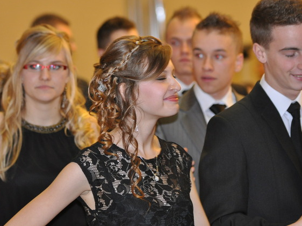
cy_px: 116
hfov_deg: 10.9
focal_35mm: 182
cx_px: 131
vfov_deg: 8.2
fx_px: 1587
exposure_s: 1/60
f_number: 2.8
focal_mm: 100
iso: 800
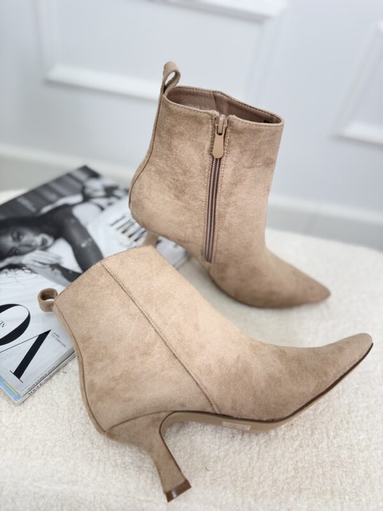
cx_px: 192
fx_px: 354
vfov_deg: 71.6
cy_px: 256
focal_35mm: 24
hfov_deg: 56.8
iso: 50
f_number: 1.78
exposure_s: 1/126
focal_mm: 6.76
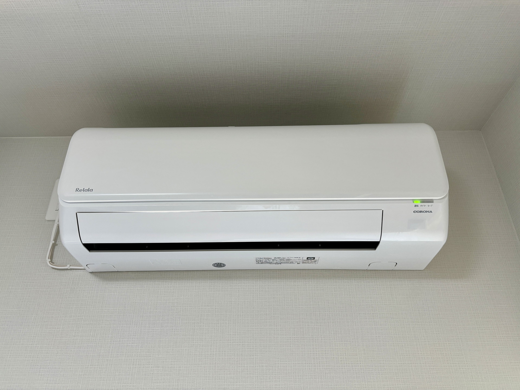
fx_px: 391
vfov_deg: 53.1
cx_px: 260
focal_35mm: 26
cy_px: 195
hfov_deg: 67.3
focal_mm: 5.96
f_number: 1.6
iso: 125
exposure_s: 1/121
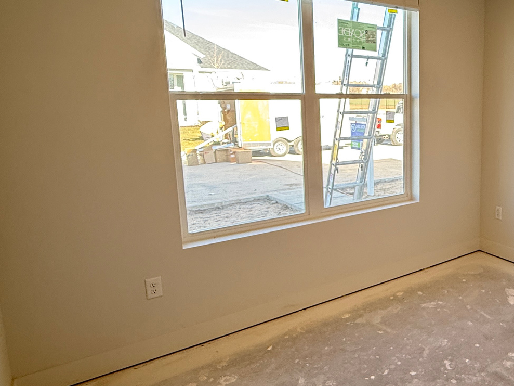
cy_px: 162
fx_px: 431
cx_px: 435
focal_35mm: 29
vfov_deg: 48.1
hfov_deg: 55.7
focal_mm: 2.22
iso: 125
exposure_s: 1/120
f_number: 2.2
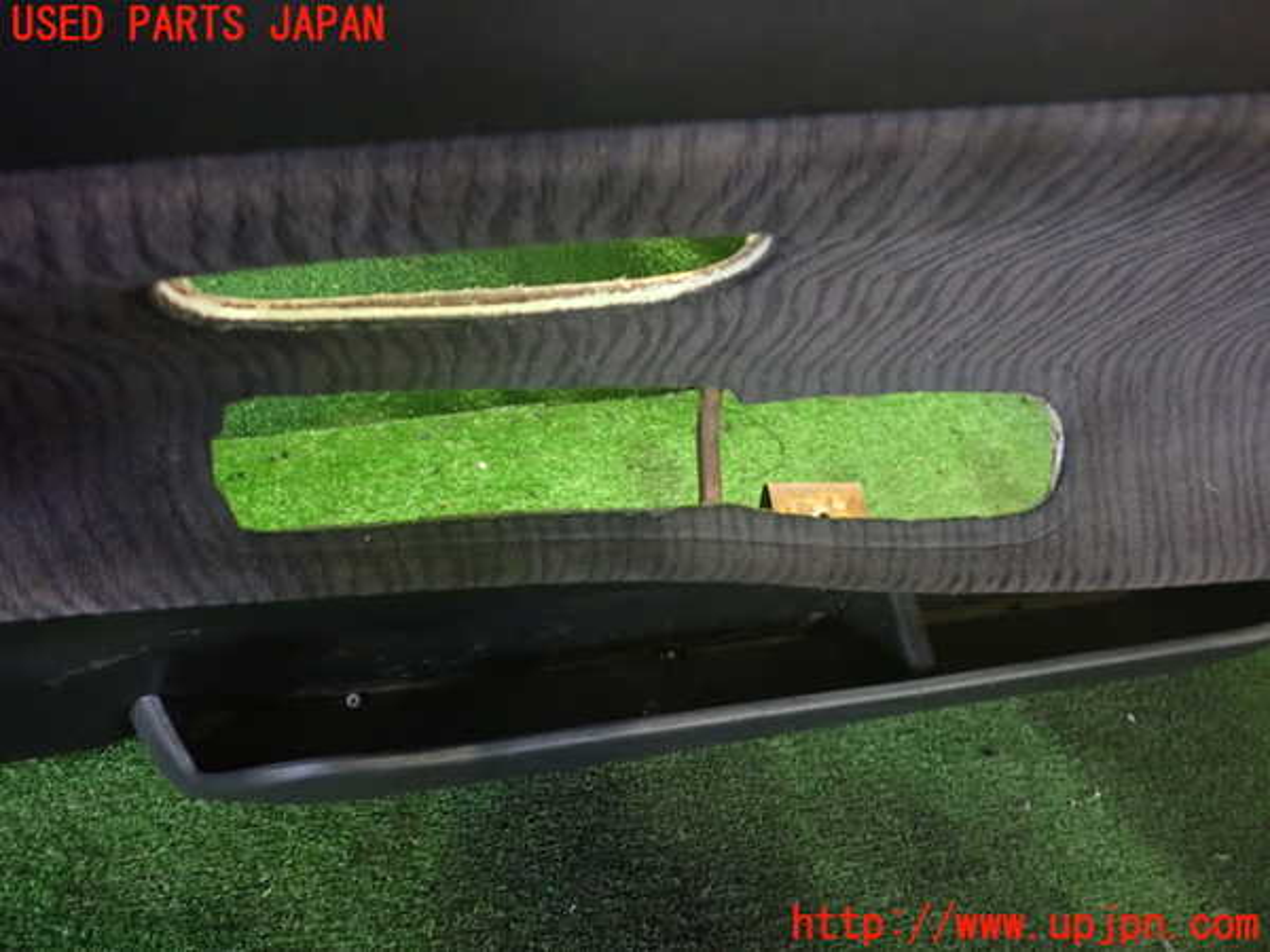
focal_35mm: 30
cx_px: 635
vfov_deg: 46.8
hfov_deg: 60.0
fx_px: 1101
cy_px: 476
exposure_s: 1/15
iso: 800
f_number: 2.3
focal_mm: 5.4
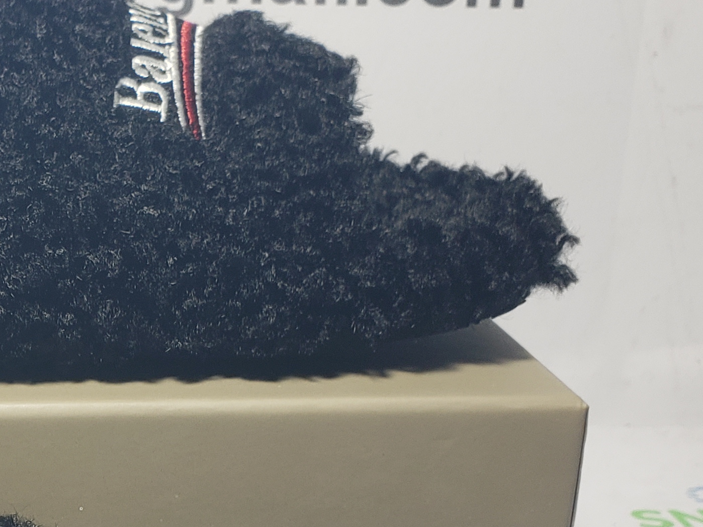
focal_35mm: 75
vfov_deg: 19.1
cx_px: -57
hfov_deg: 24.4
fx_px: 1523
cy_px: 533
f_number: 2.4
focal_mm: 4.3
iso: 50
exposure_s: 1/116
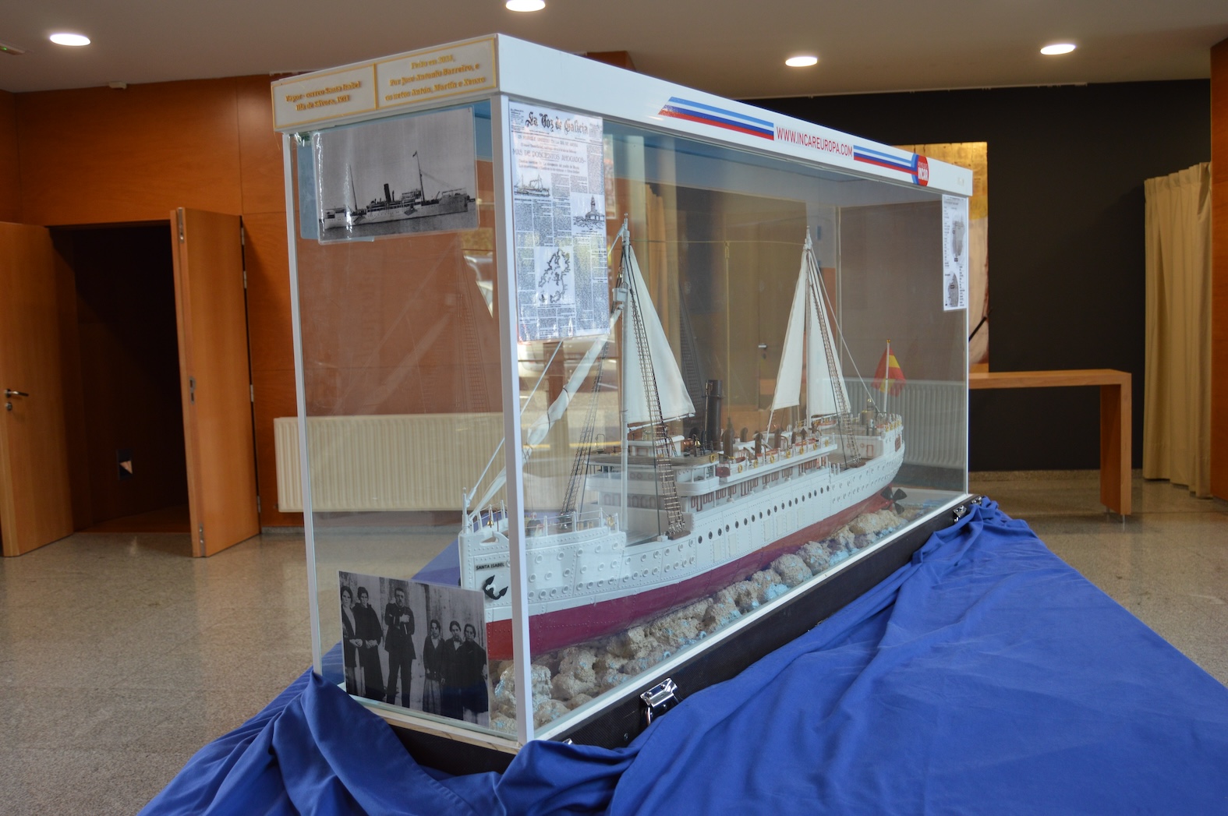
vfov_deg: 39.9
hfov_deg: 57.3
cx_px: 614
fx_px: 1125
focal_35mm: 33
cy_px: 408
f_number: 3.5
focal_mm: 22
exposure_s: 1/60
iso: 450
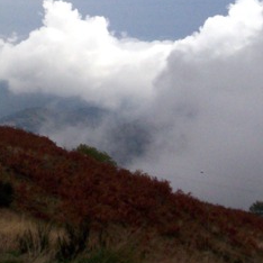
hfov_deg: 16.0
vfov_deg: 15.7
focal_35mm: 109
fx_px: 937
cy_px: 2
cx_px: 101
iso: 100
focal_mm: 5.9
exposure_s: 1/919
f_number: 4.5
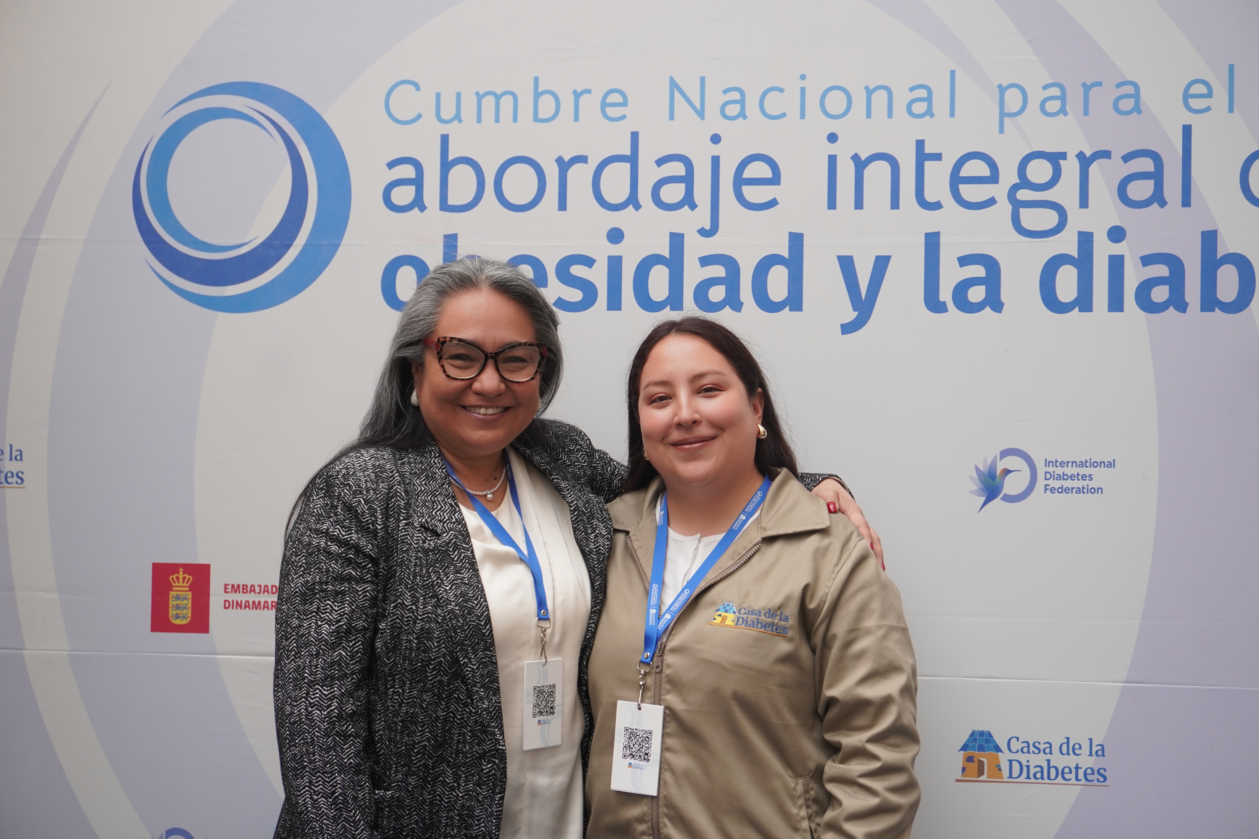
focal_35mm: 42
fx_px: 1469
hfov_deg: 46.4
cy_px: 420
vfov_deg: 31.9
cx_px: 630
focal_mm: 28
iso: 320
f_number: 4.5
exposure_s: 1/160
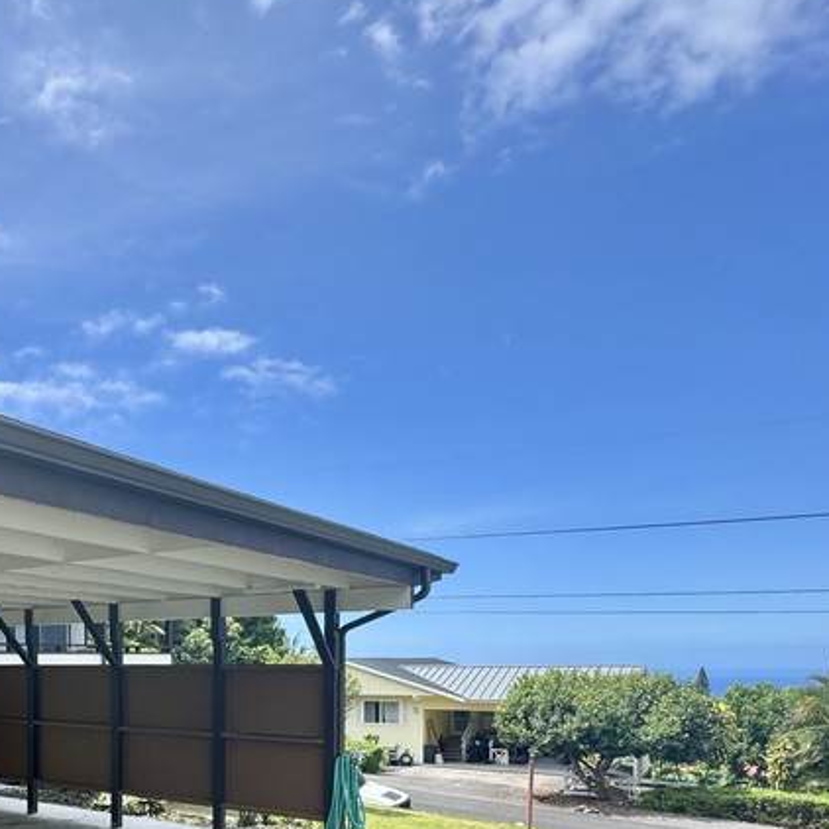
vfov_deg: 49.9
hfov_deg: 46.8
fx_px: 813
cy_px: 695
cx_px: 35
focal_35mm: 30
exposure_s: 1/899
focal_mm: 2.22
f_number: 2.2
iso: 50
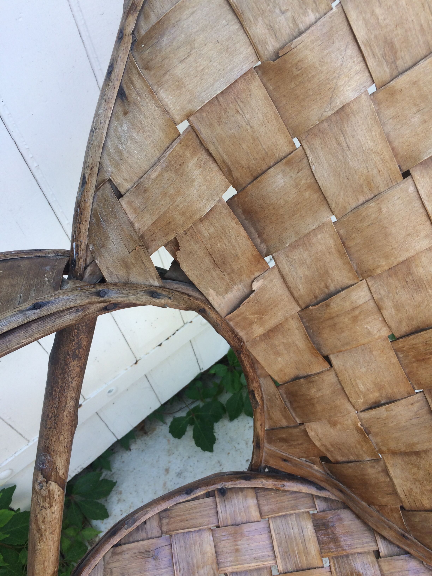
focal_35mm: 29
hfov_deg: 48.2
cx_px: 216
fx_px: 483
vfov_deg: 61.7
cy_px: 288
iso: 32
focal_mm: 4.15
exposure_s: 1/180
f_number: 2.2
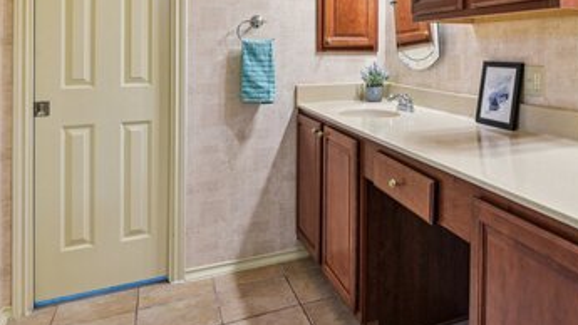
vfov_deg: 34.1
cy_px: 48
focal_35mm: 33
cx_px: 441
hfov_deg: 56.3
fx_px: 506
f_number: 8
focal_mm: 17
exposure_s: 1/15
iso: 1800
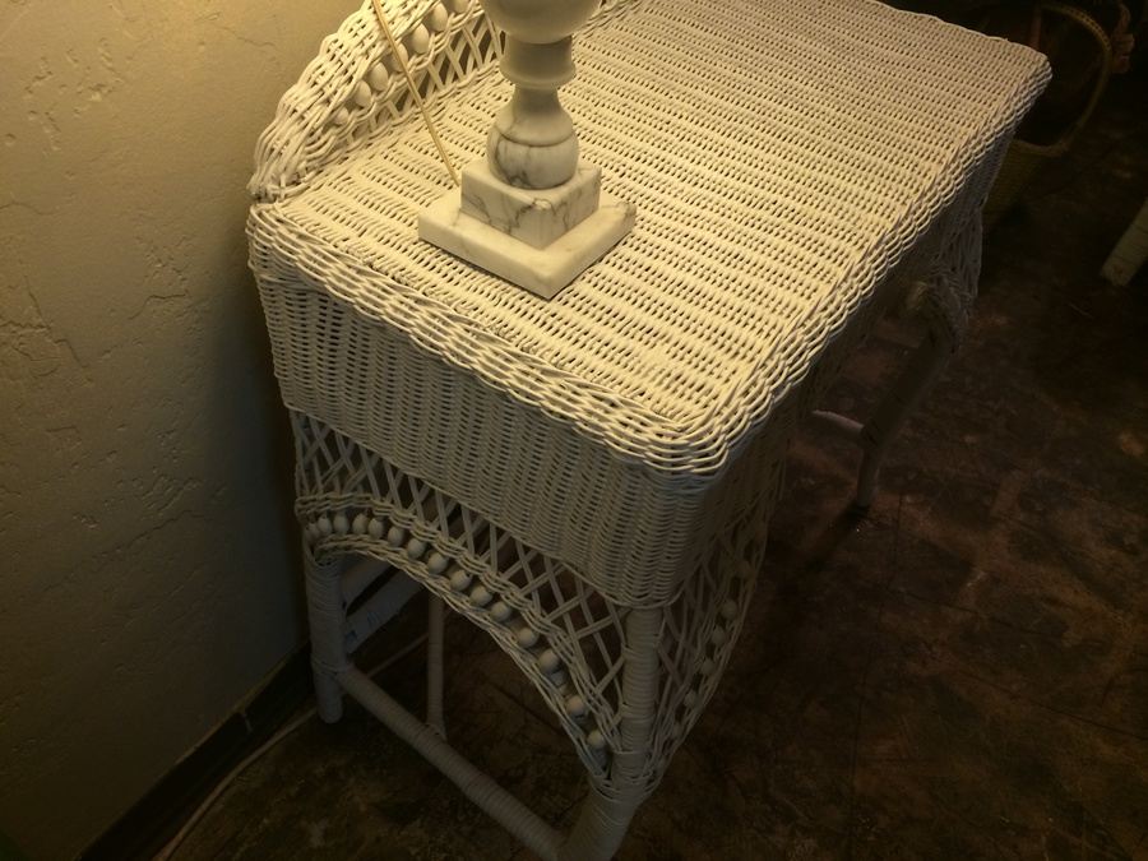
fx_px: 995
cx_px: 574
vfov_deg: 46.8
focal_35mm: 30
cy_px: 430
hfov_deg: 60.0
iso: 50
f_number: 2.2
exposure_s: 1/30
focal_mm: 4.12
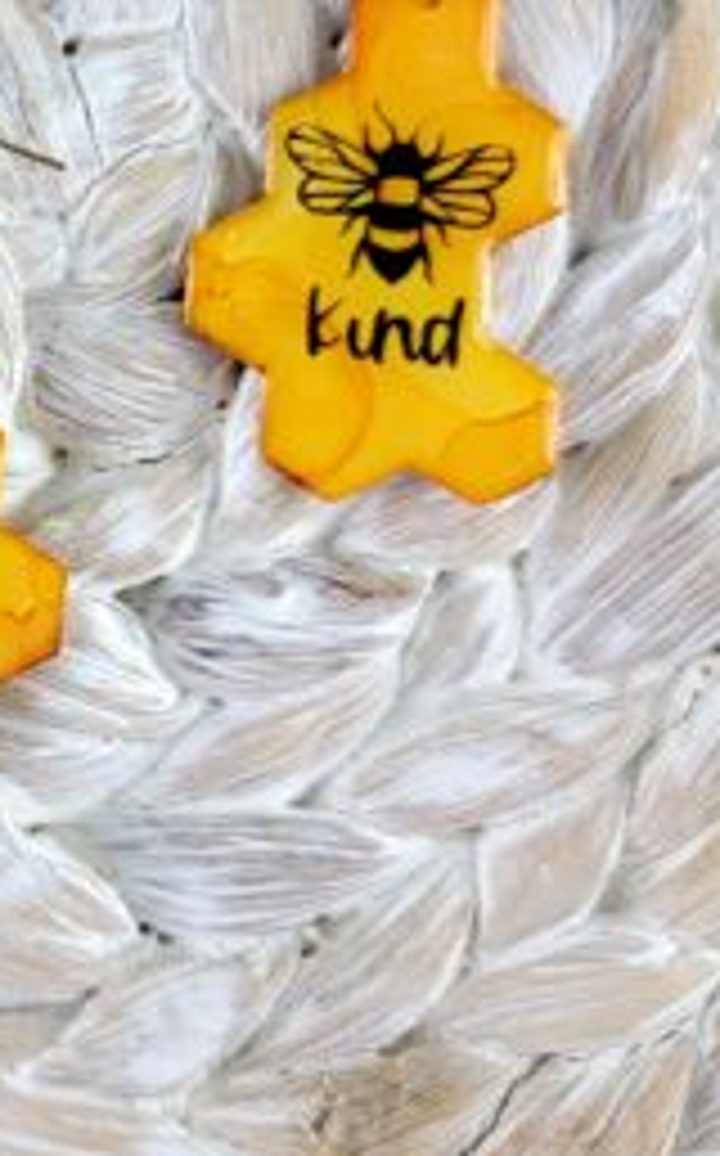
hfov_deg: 21.6
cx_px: -166
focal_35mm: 55
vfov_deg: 36.5
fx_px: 1732
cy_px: 385
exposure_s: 1/40
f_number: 1.8
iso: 200
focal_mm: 6.7
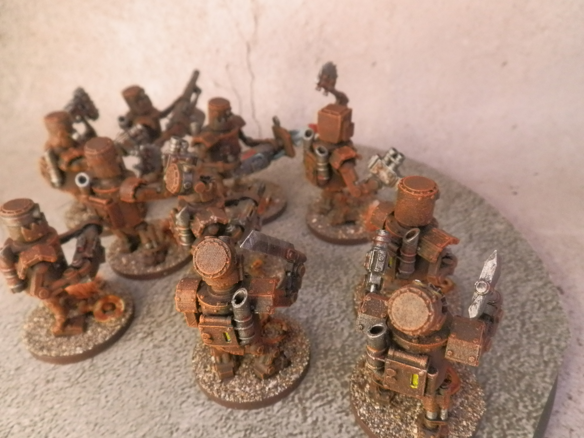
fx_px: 472
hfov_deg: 63.4
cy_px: 219
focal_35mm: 28
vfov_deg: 49.7
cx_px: 292
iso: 400
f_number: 3.1
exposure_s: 1/80
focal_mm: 5
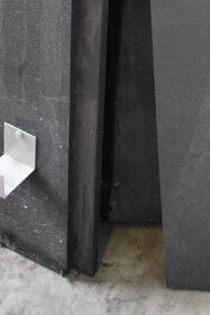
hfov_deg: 14.6
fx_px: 769
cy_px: -92
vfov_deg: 21.0
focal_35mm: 88
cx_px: 307
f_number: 3.5
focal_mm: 18
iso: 2800
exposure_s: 1/125
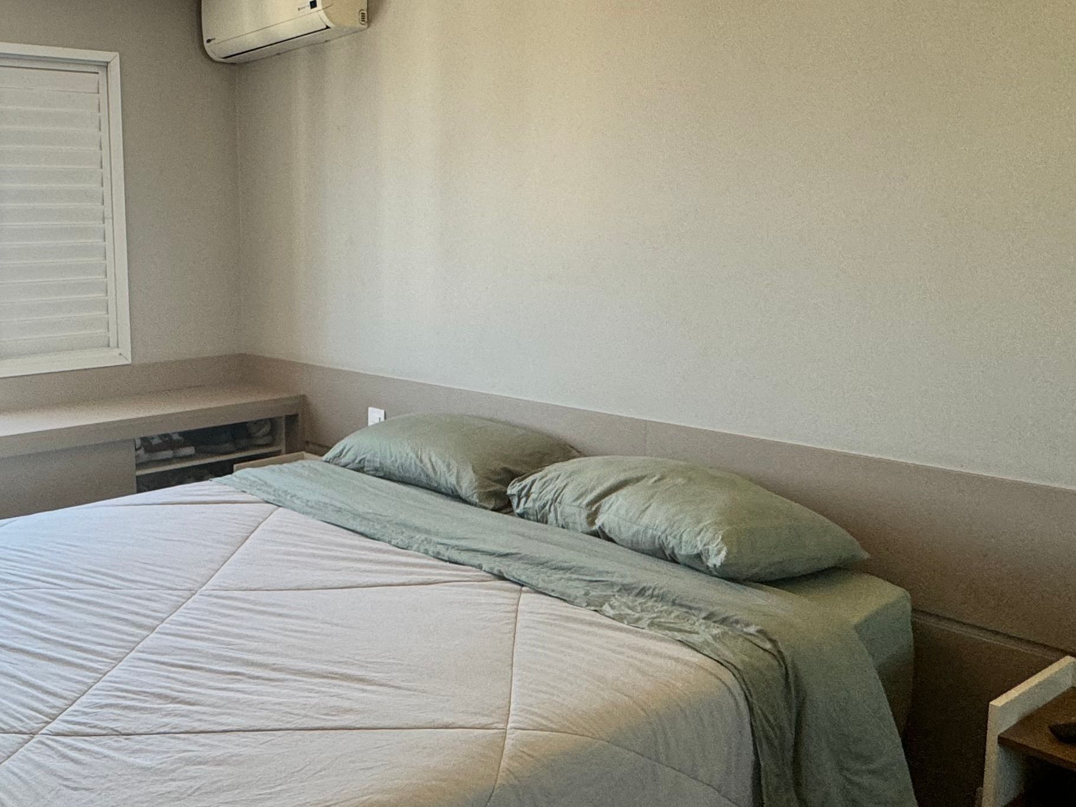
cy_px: 344
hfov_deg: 54.6
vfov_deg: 45.3
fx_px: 964
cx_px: 227
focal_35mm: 31
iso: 125
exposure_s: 1/120
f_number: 2.2
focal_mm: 2.22
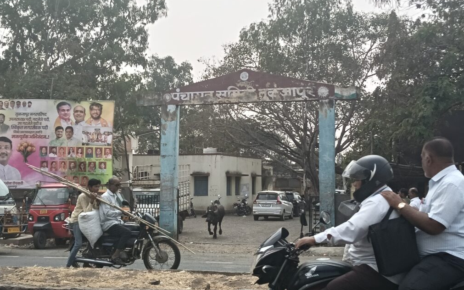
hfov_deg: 35.1
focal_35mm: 58
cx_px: 232
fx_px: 733
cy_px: 118
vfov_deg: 22.3
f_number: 1.8
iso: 64
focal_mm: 3.98
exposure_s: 1/654
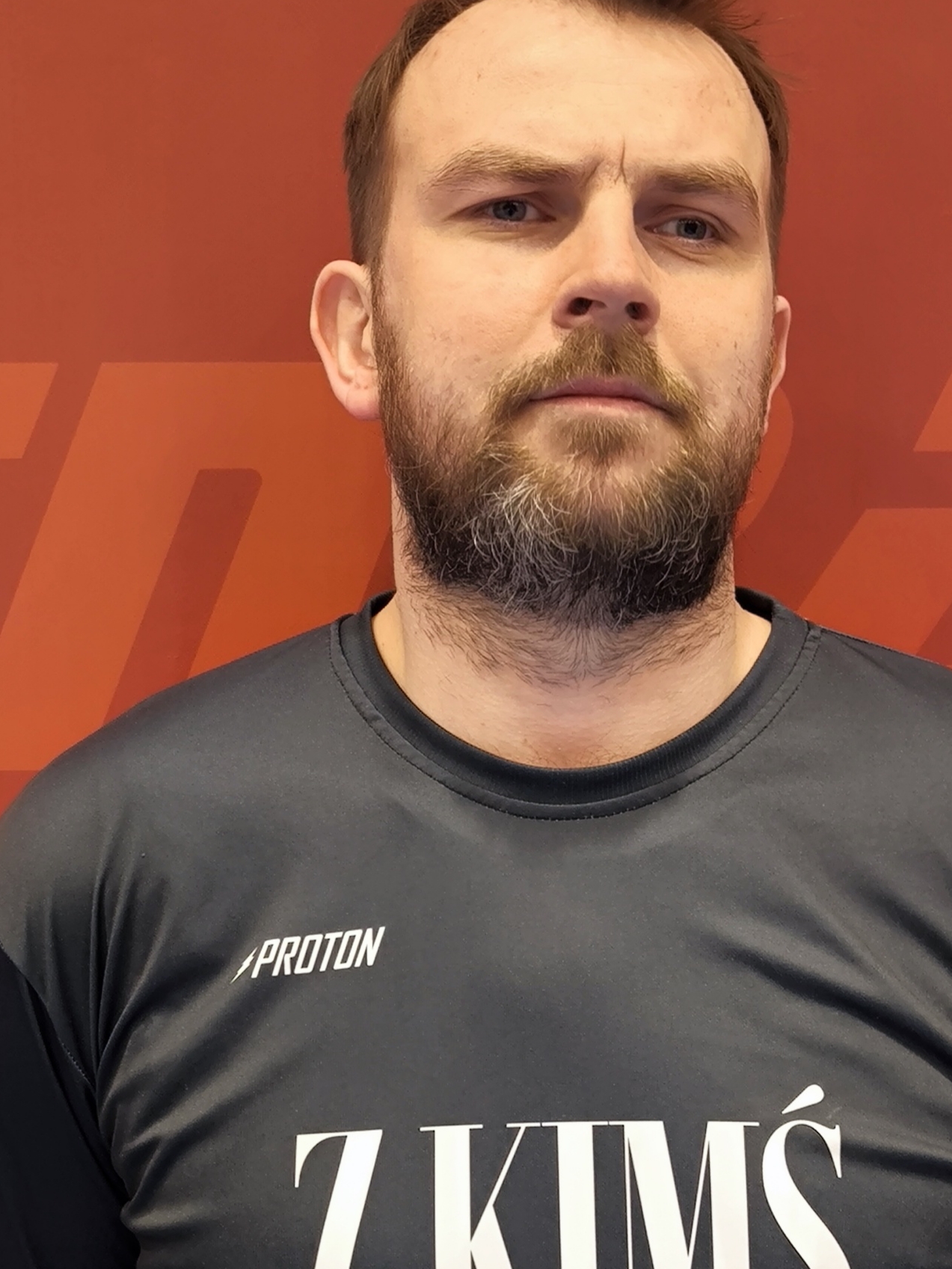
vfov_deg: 41.7
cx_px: 602
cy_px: 802
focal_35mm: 45
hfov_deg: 32.0
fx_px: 1650
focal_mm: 6.92
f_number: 1.9
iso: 250
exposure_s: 1/50
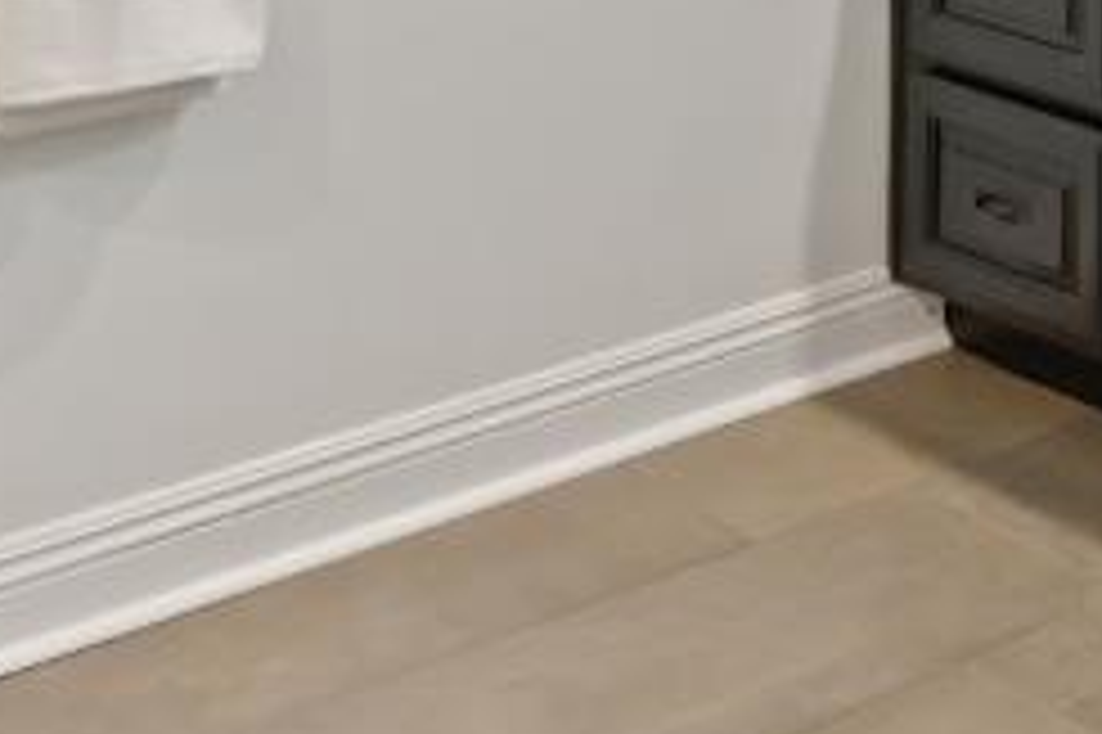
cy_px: -603
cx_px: 1770
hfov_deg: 20.6
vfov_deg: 14.8
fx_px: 2447
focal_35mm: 80
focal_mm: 17
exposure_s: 1/1.67
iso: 80
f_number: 8
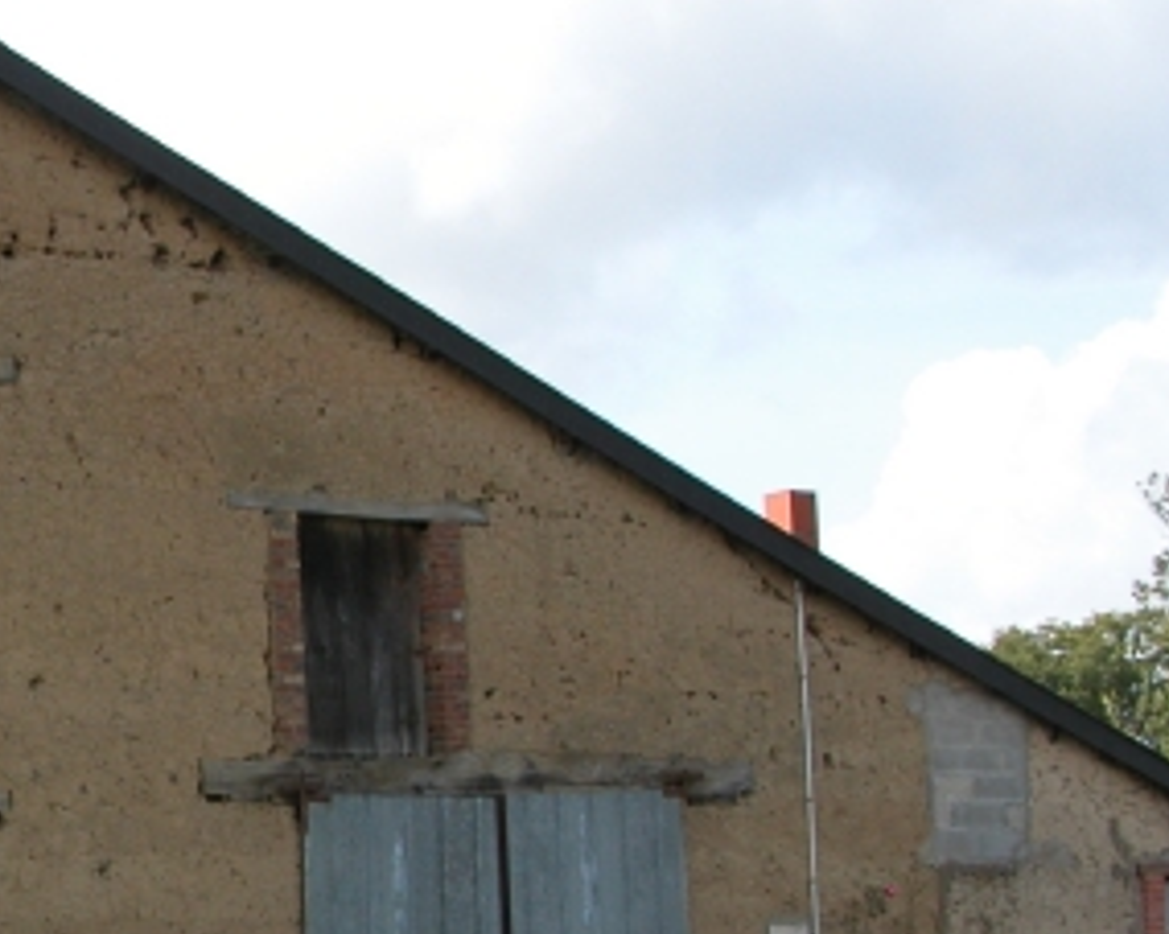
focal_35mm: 82
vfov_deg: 18.6
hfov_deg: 22.0
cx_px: -123
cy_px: 704
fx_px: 2836
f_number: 5
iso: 100
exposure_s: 1/241
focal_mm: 8.9
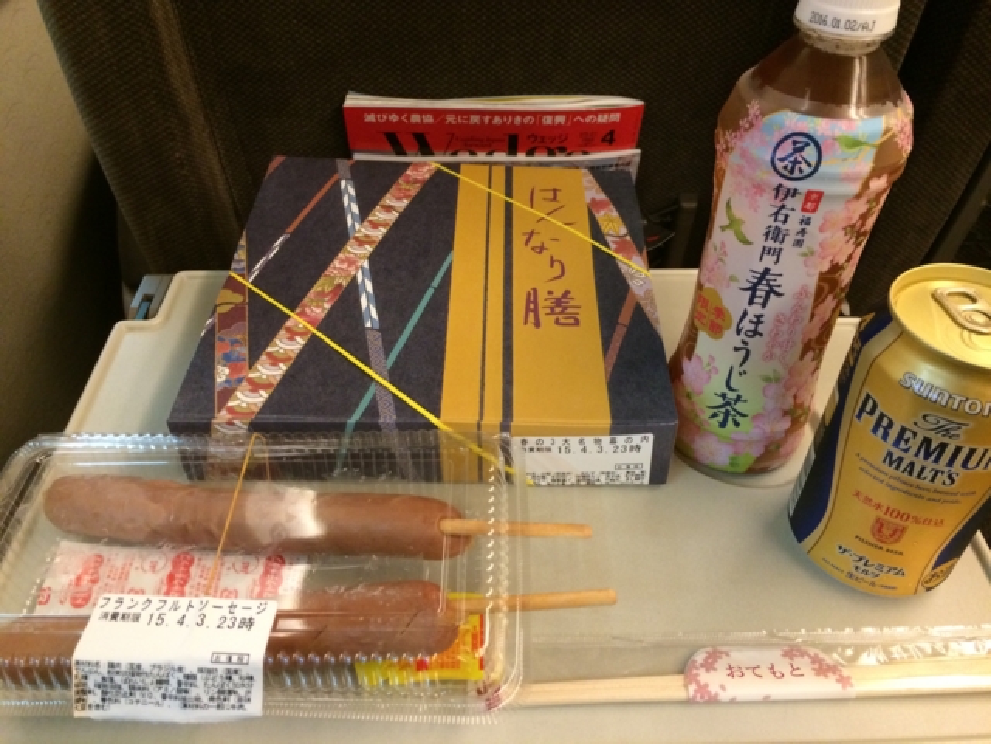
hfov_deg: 61.7
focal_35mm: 29
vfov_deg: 48.2
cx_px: 496
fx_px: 830
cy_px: 372
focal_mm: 4.15
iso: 250
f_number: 2.2
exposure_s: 1/30
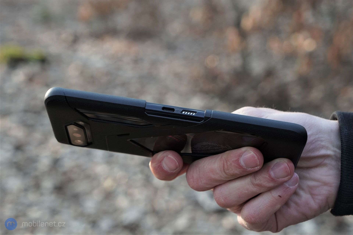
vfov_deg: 19.5
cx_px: 176
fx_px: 686
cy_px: 118
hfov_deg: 28.8
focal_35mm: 70
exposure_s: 1/160
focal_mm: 70
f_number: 7.1
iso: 1000
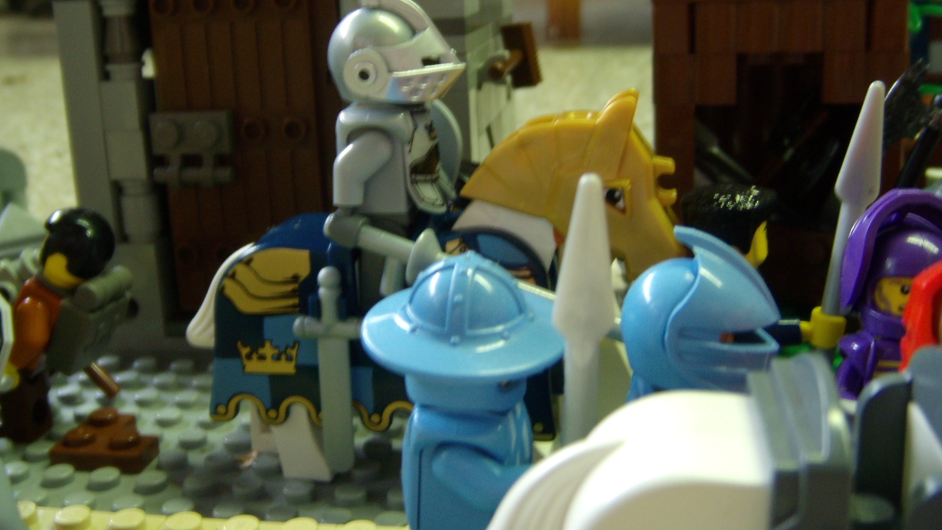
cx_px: 489
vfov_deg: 27.6
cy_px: 205
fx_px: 1074
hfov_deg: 47.3
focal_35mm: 43
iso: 100
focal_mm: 6.4
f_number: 3.5
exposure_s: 1/5.94
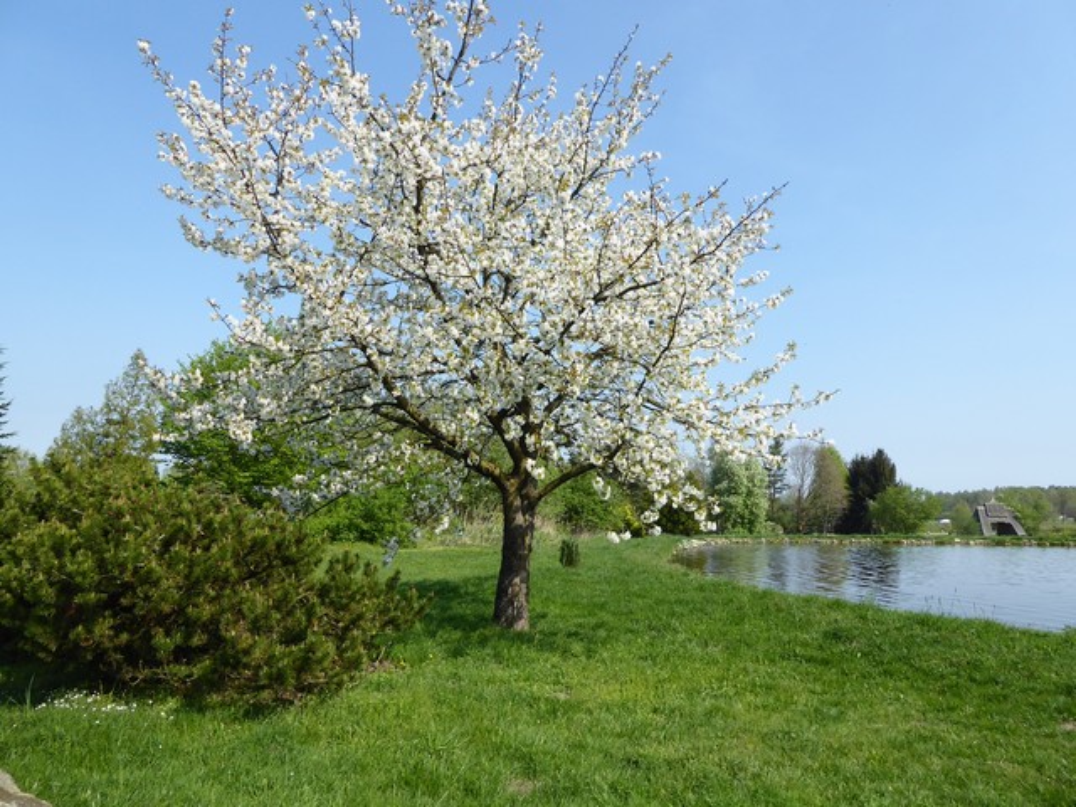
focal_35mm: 25
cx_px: 538
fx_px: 777
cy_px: 404
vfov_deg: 54.9
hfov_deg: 69.4
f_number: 3.3
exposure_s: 1/640
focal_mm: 4.3
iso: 80
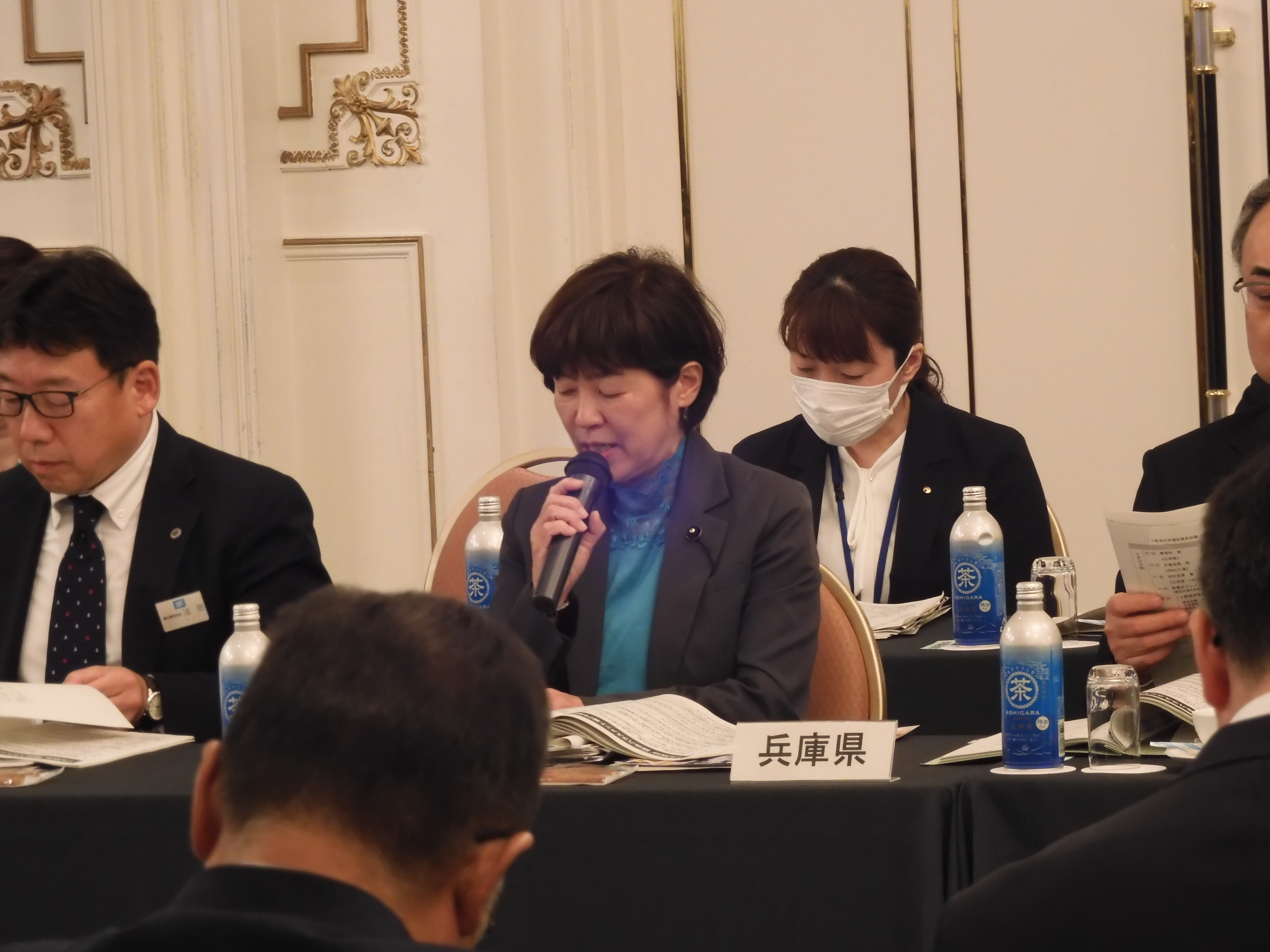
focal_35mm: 225
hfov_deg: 8.8
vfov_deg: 6.6
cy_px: 476
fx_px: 8255
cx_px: 635
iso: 500
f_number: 5.6
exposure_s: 1/15
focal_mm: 40.1
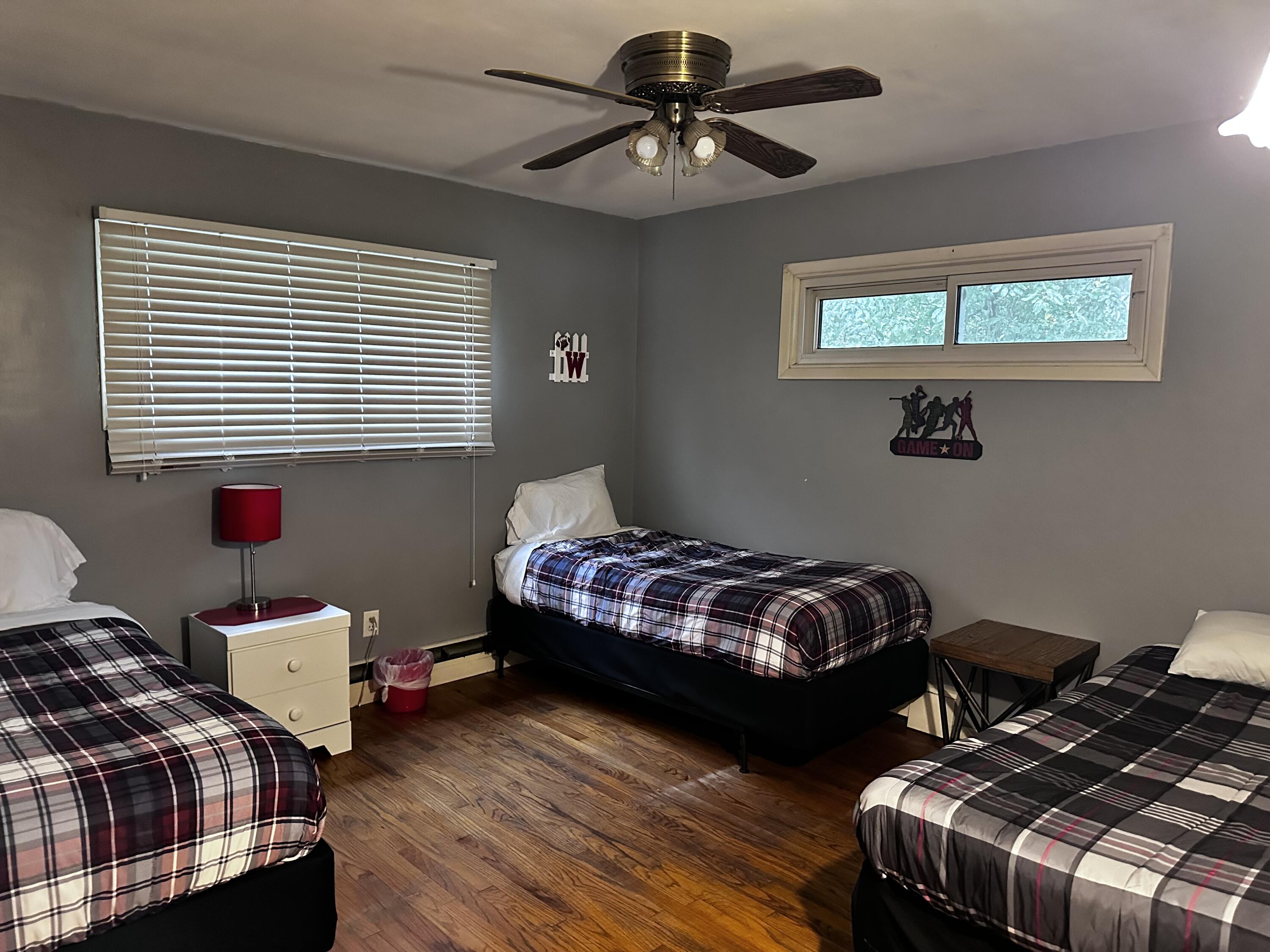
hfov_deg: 71.6
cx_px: 635
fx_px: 881
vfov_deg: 56.8
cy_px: 476
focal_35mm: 24
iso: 1000
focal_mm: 6.86
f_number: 1.78
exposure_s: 1/44
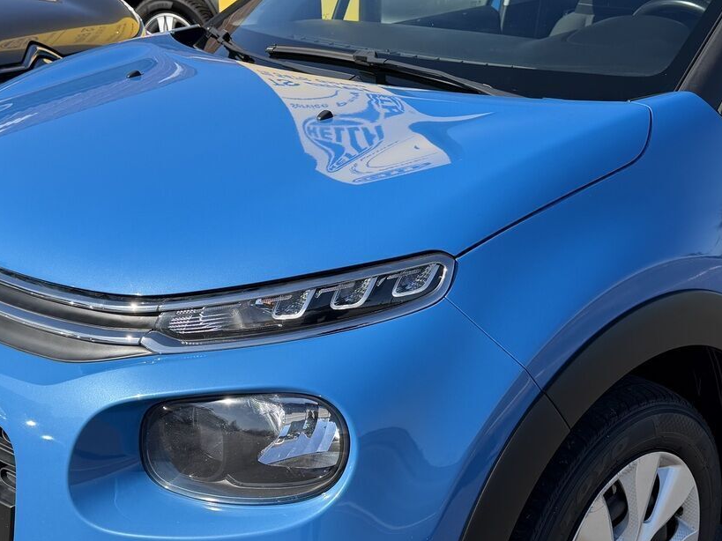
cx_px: 453
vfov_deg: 29.1
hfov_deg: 37.9
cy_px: 225
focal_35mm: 50
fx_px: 1043
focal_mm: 6.76
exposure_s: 1/3584
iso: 100
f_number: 1.78
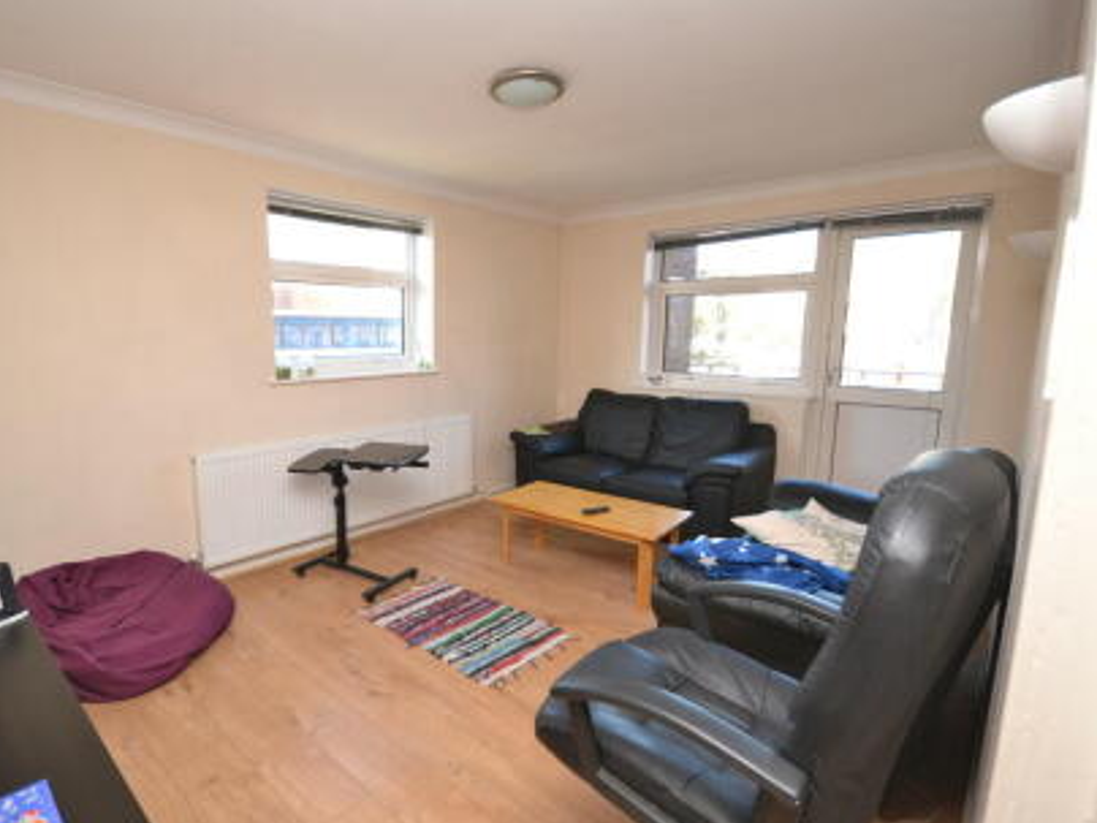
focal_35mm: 17
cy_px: 406
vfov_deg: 74.7
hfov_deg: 90.7
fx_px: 539
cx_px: 486
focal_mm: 10
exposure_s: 1/100
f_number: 5
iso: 400
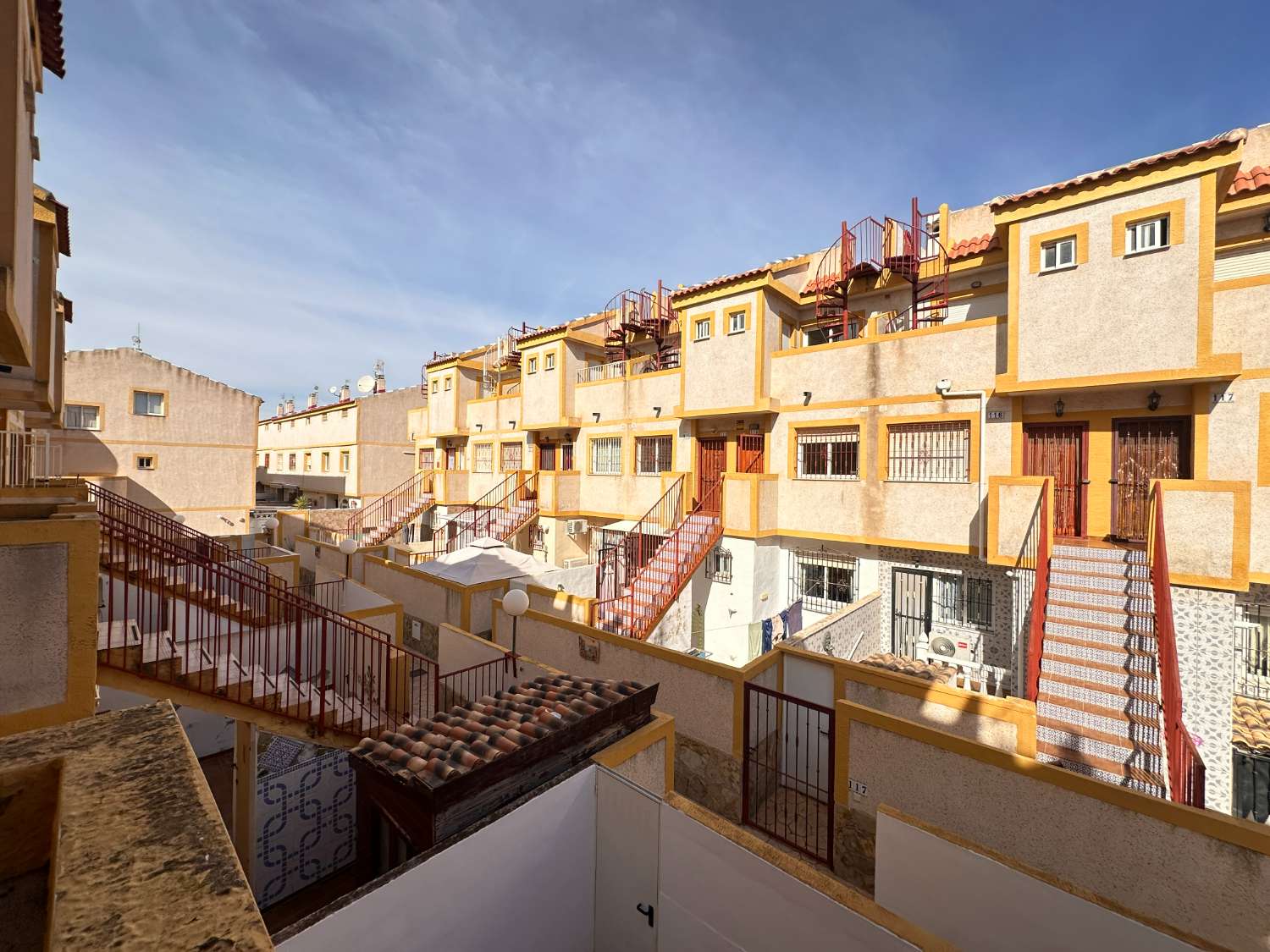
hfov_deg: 102.1
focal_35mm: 14
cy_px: 476
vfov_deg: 85.7
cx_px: 635
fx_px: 514
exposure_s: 1/2174
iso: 50
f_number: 2.2
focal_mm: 2.22
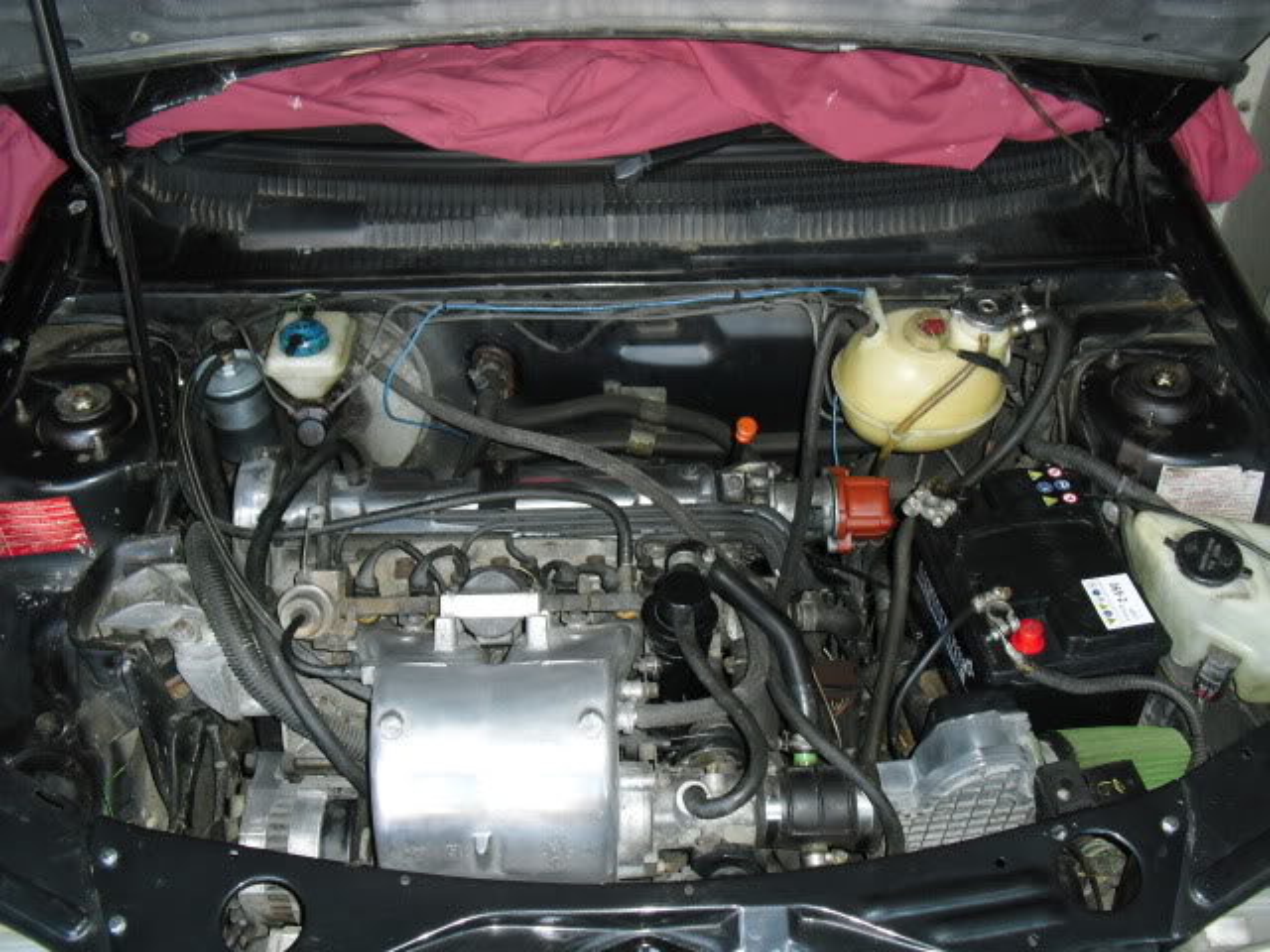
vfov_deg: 39.7
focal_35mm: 36
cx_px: 635
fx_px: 1321
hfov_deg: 51.4
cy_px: 476
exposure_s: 1/60
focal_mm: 6.3
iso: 200
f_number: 3.1
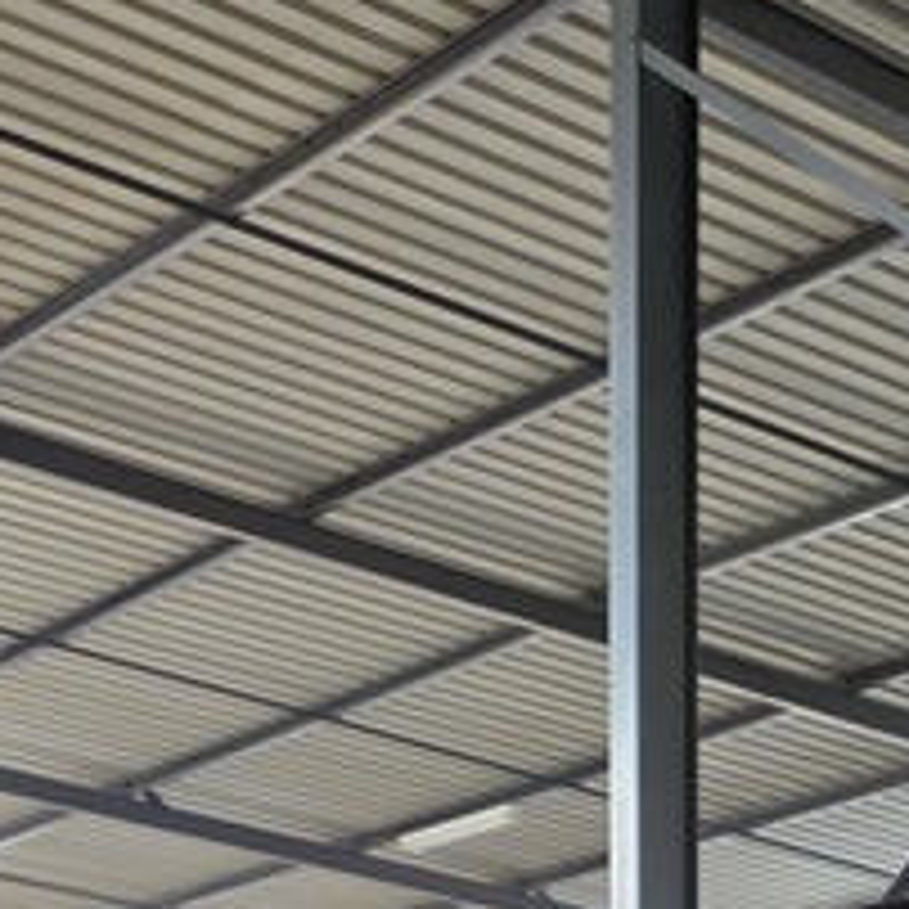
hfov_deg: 15.8
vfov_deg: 14.5
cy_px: 1710
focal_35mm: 103
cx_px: 1278
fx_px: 3060
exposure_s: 1/180
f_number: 1.7
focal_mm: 6.25
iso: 40
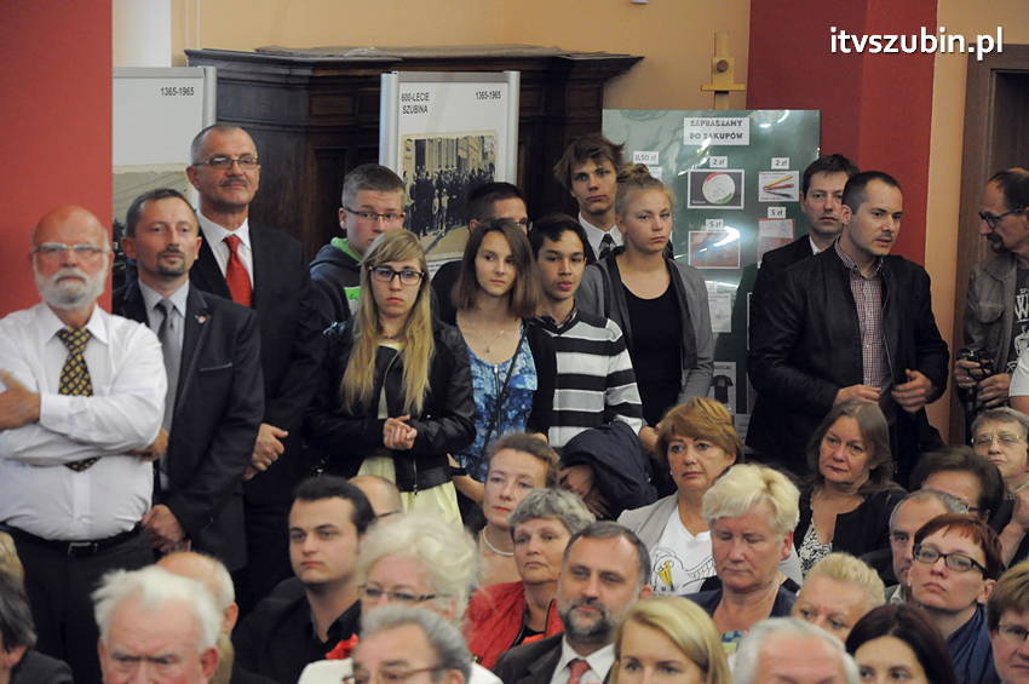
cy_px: 342
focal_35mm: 158
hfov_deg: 13.1
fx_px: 4497
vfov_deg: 8.7
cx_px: 514
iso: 2500
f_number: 5.6
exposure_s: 1/80
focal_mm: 105
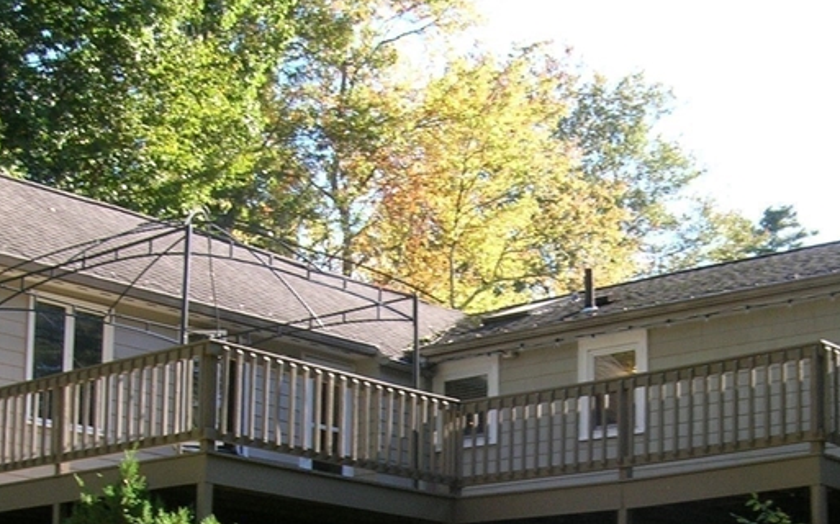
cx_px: 562
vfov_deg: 17.7
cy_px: 516
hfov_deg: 28.4
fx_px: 1647
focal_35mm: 72
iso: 50
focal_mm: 5.7
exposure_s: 1/56
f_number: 4.9
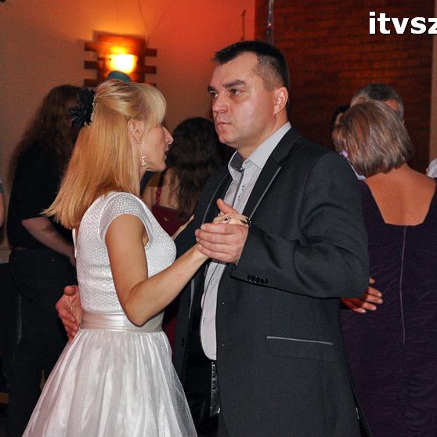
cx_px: 237
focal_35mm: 97
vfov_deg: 17.9
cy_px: 217
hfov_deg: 17.9
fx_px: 1385
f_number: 5
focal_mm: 50
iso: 2000
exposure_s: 1/60
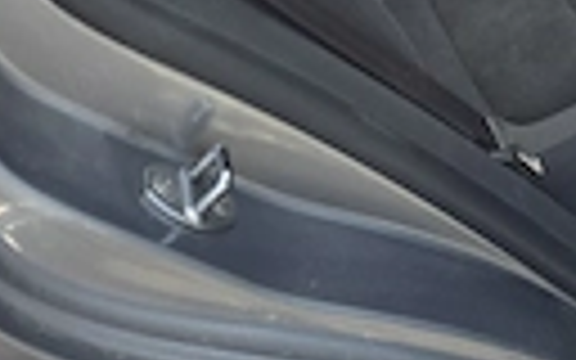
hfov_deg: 25.1
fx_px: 1193
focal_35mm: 76
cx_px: 644
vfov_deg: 14.9
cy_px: -297
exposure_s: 1/1429
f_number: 1.7
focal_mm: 6.3
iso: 80
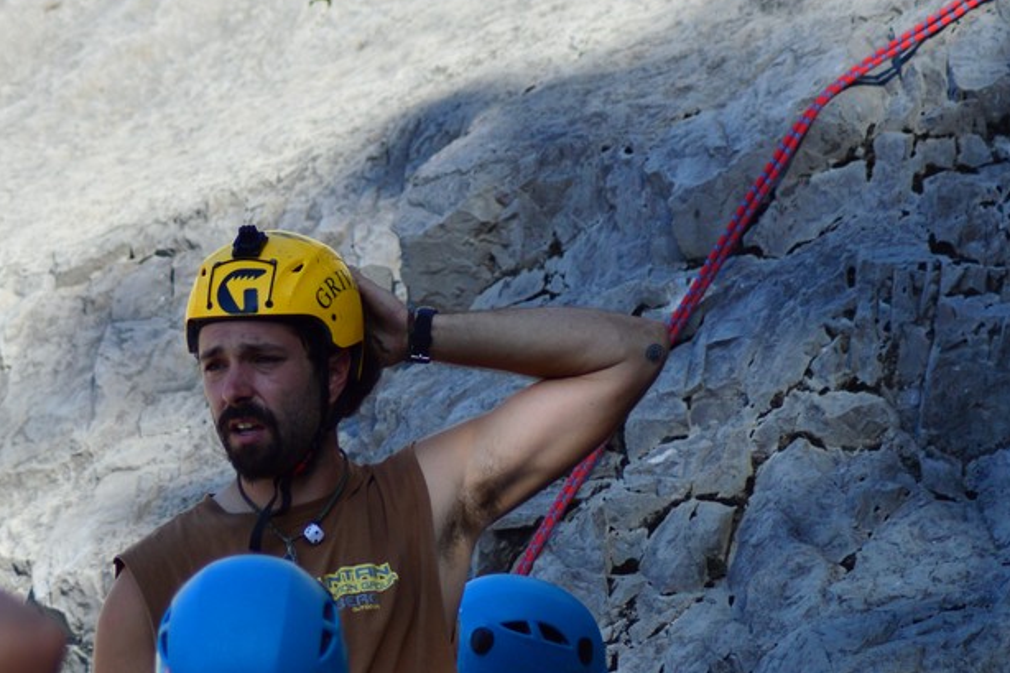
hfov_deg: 11.7
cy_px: 404
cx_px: 309
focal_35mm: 175
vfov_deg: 7.8
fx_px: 4908
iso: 140
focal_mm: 70
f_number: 4
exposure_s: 1/1000
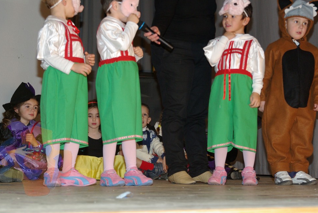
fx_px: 757
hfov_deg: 23.7
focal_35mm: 86
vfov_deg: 16.0
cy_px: 81
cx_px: 192
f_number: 5.6
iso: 400
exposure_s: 1/60
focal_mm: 43
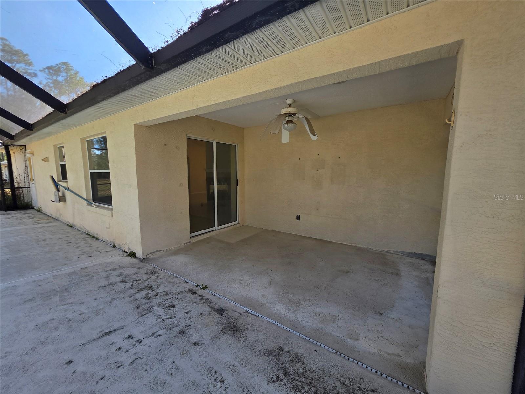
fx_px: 197
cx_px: 262
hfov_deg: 106.2
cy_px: 197
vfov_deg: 89.9
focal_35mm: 13
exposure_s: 1/322
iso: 40
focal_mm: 2.2
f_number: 1.9
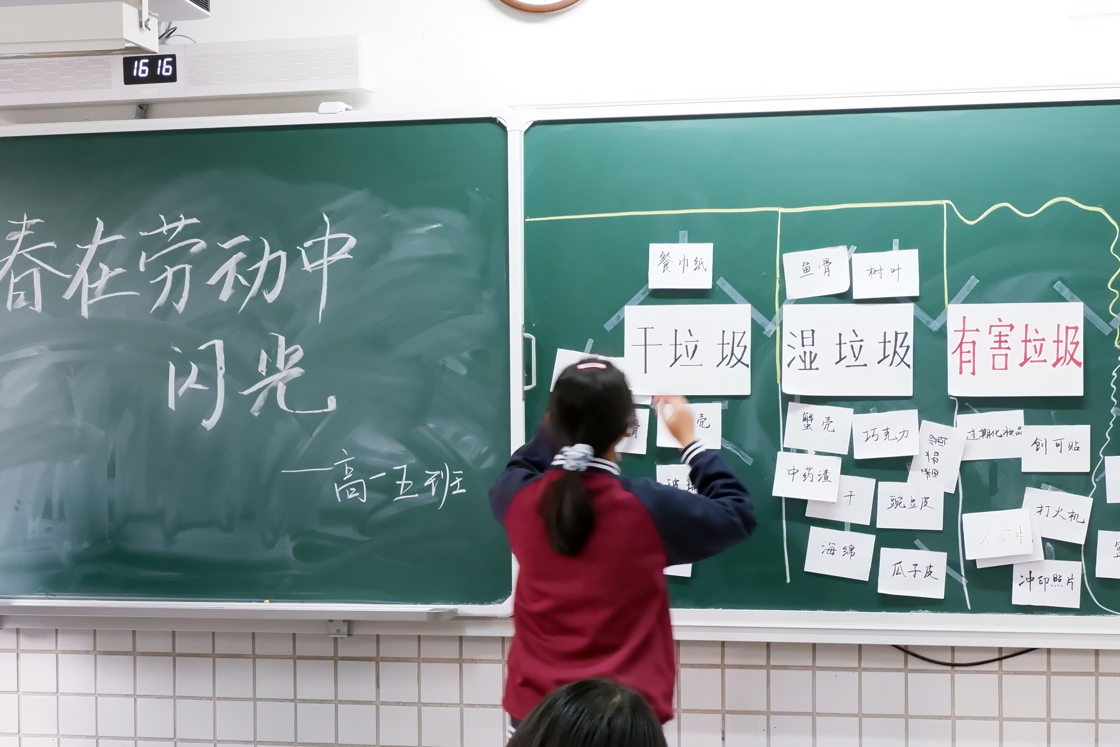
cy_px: 483
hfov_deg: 29.6
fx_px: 2115
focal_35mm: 68
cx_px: 513
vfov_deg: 20.0
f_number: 6.4
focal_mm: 27.1
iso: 3200
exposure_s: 1/38
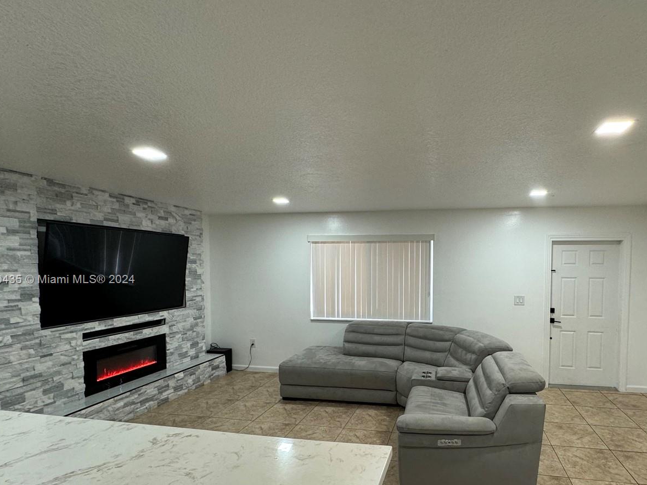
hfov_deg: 83.3
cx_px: 398
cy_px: 280
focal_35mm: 19
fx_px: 355
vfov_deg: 68.3
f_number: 2.2
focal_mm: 2.22
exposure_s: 1/60
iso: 200
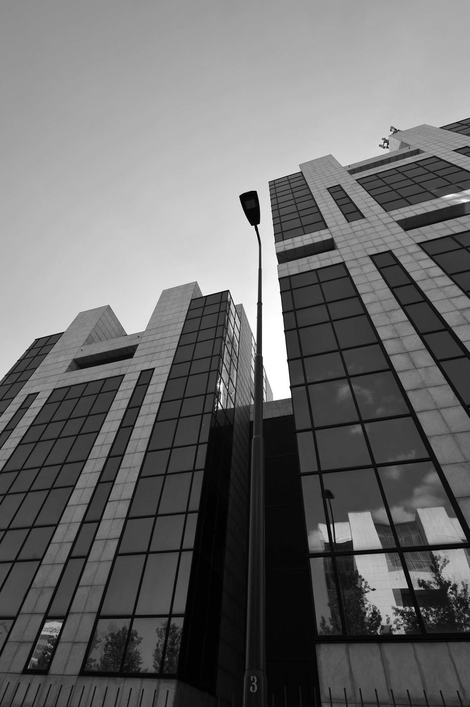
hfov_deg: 67.3
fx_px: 353
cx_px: 235
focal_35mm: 18
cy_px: 354
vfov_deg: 90.0
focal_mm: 18
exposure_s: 1/400
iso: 200
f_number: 8
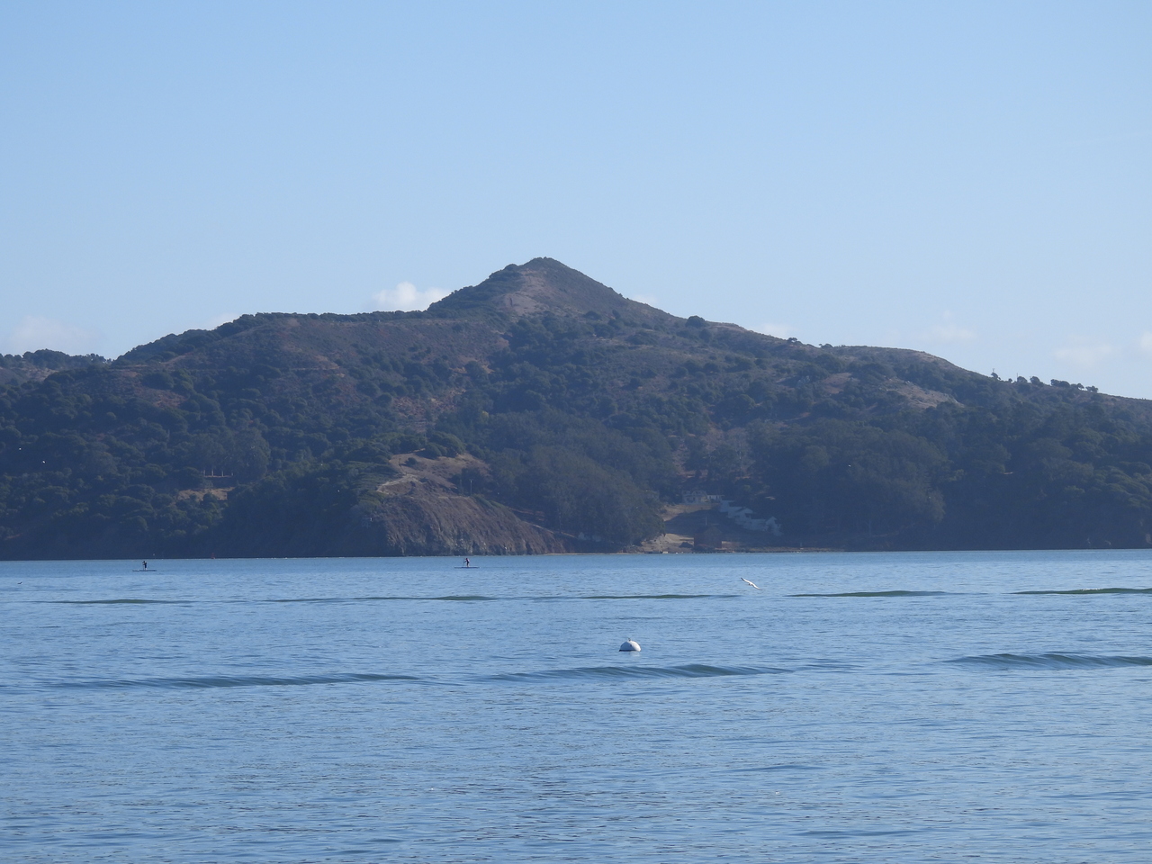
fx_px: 4992
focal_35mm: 150
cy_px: 432
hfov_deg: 13.2
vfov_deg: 9.9
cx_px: 576
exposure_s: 1/1000
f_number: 4.5
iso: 100
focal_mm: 26.8
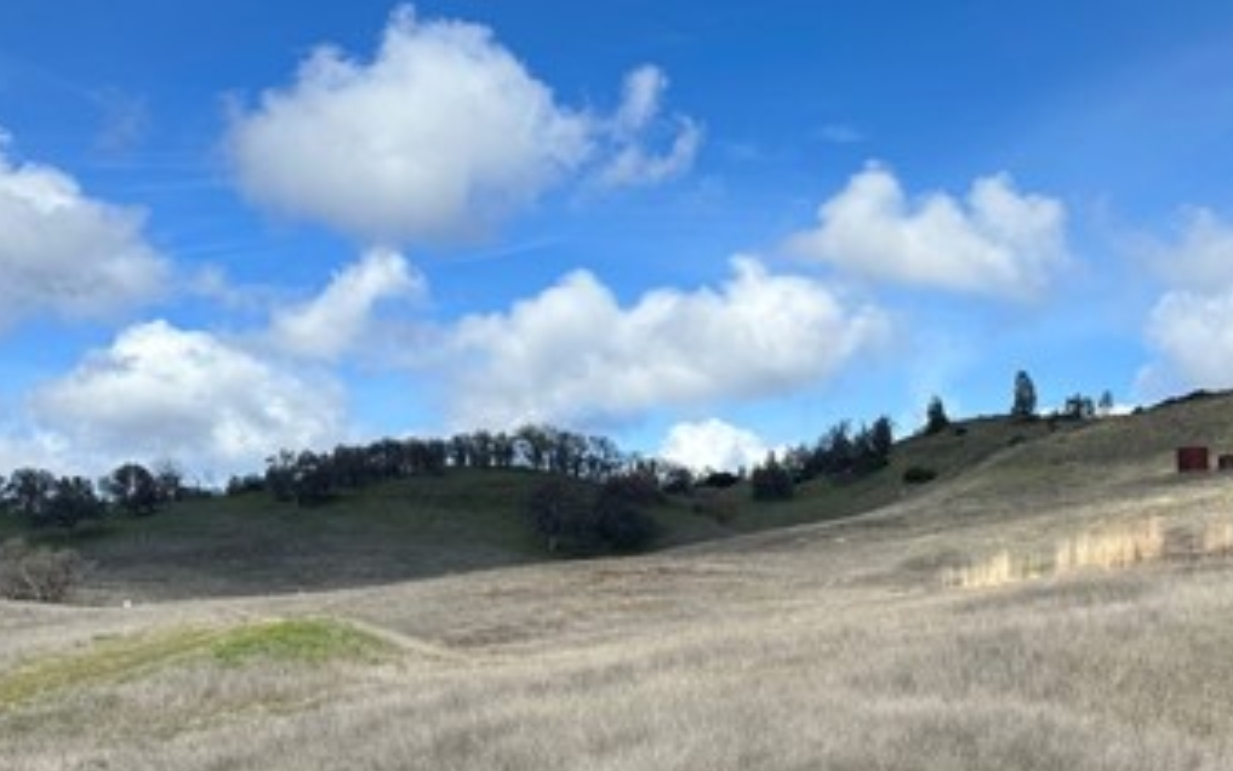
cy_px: 611
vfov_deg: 26.4
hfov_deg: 40.3
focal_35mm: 48
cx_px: 967
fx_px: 1613
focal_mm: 6.86
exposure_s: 1/5263
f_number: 1.78
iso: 80
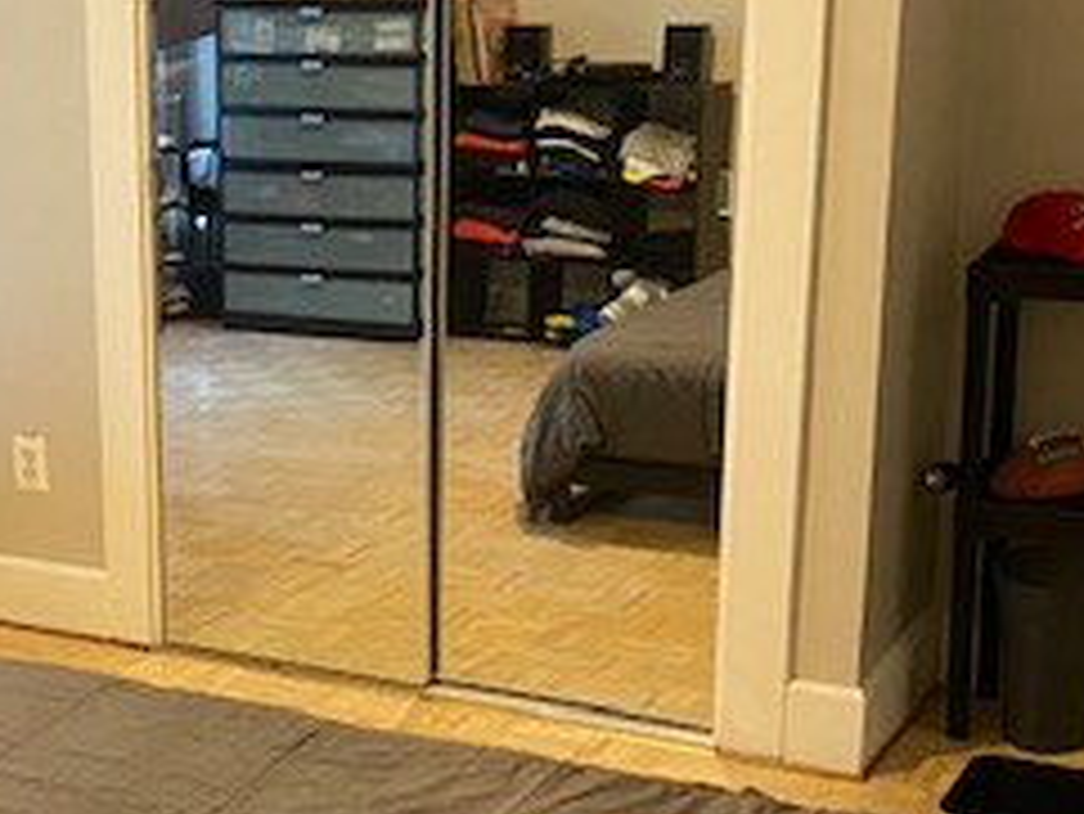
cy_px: 531
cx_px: 121
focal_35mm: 69
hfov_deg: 27.2
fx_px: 2162
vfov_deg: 21.3
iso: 400
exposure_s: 1/30
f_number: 1.8
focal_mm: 4.25
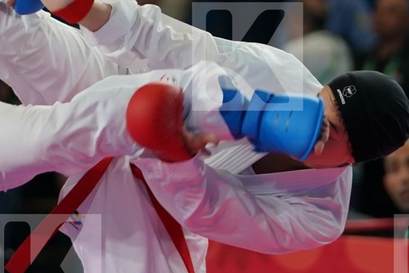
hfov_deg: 4.2
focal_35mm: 495
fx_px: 5623
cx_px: 46
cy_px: 57
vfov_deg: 2.8
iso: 640
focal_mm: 126
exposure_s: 1/500
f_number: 2.8
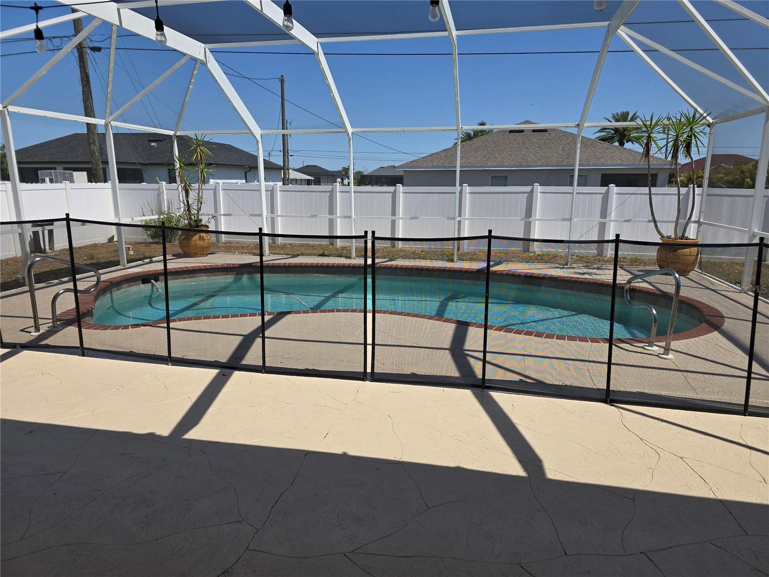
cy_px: 288
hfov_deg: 73.9
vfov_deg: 58.9
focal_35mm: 23
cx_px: 384
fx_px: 511
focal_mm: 6.3
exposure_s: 1/809
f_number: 1.7
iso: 12
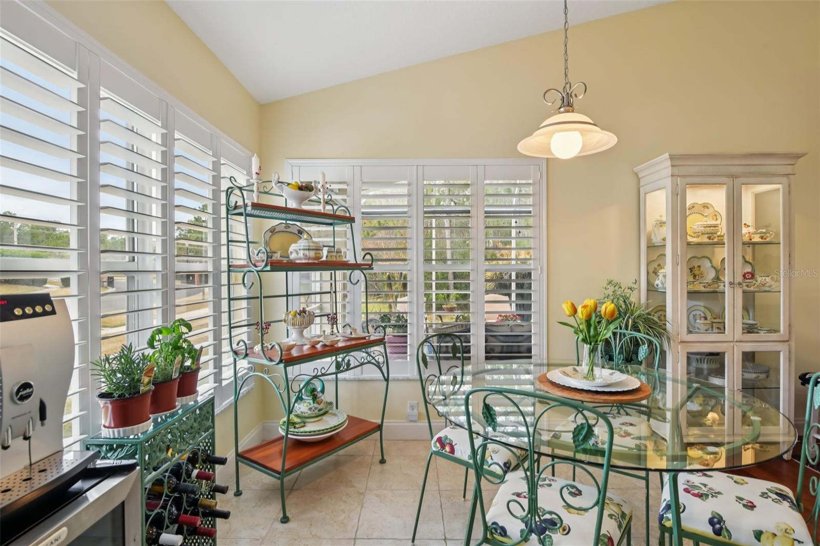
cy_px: 273
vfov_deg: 67.4
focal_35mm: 18
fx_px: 410
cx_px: 410
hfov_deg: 90.0
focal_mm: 18
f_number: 8
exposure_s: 1/30
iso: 400
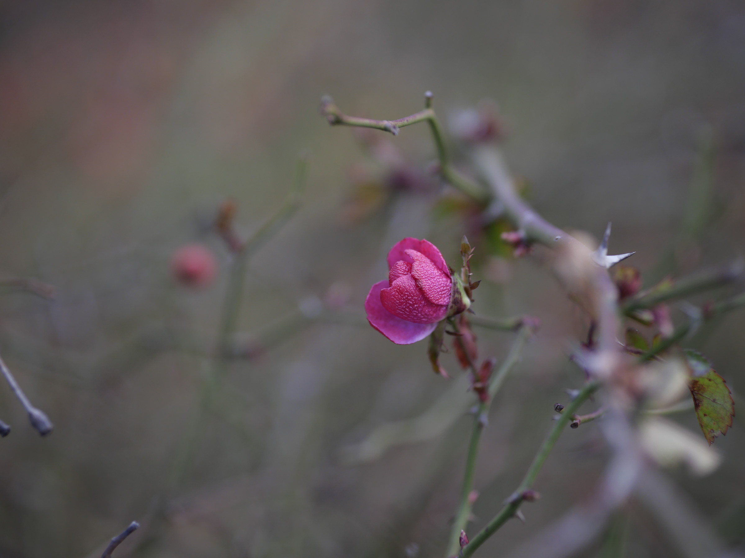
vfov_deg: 13.2
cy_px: 279
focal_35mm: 112
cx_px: 372
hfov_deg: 17.6
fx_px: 2410
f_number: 1.4
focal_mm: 56
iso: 200
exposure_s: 1/1000
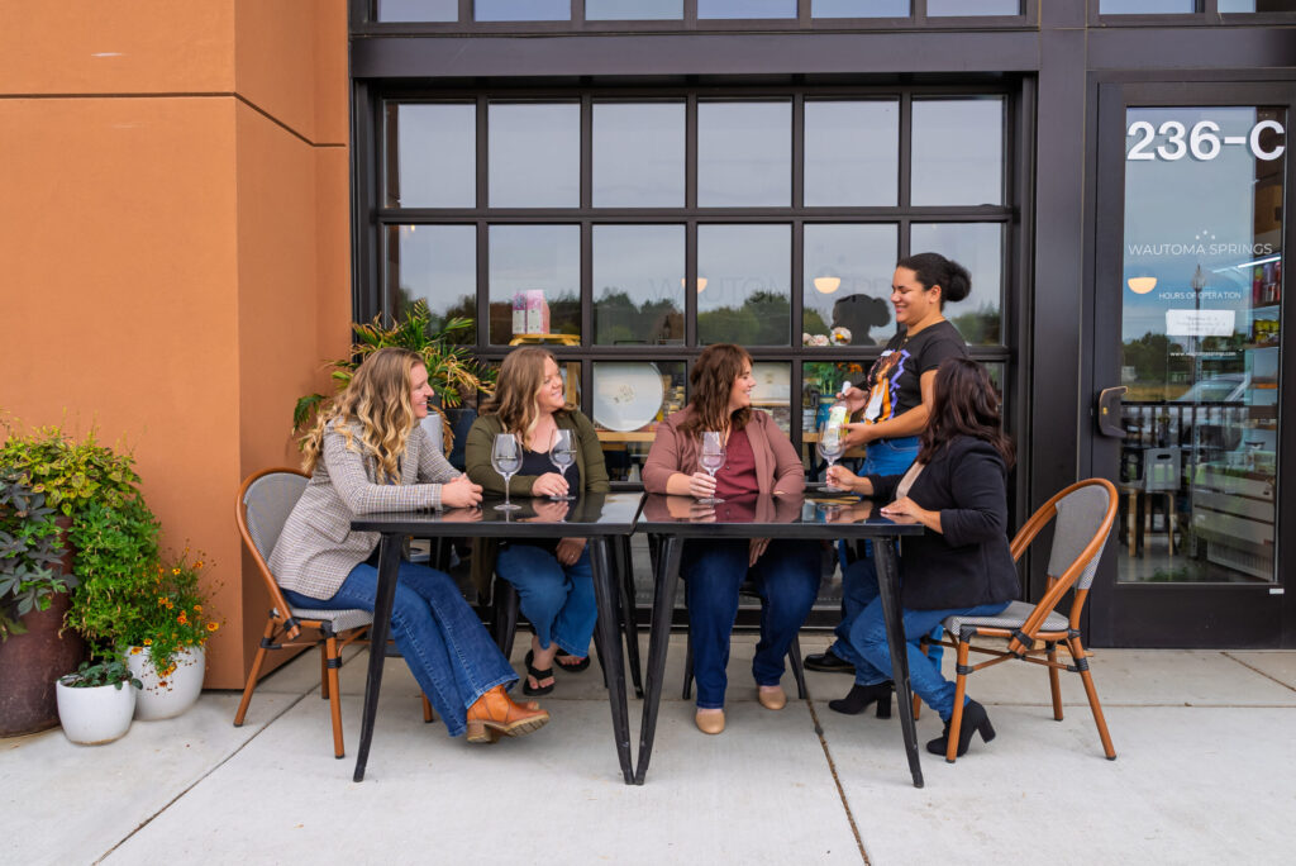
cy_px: 433
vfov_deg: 46.5
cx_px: 648
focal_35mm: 28
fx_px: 1009
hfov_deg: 65.4
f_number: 6.7
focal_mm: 28
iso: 160
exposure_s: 1/200
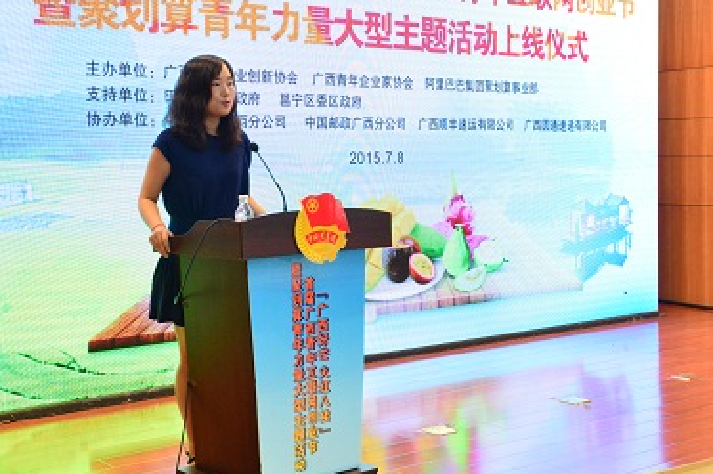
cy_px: 202
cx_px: 317
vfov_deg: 26.4
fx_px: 1009
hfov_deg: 38.9
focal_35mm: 51
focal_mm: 38
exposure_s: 1/125
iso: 5000
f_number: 6.3
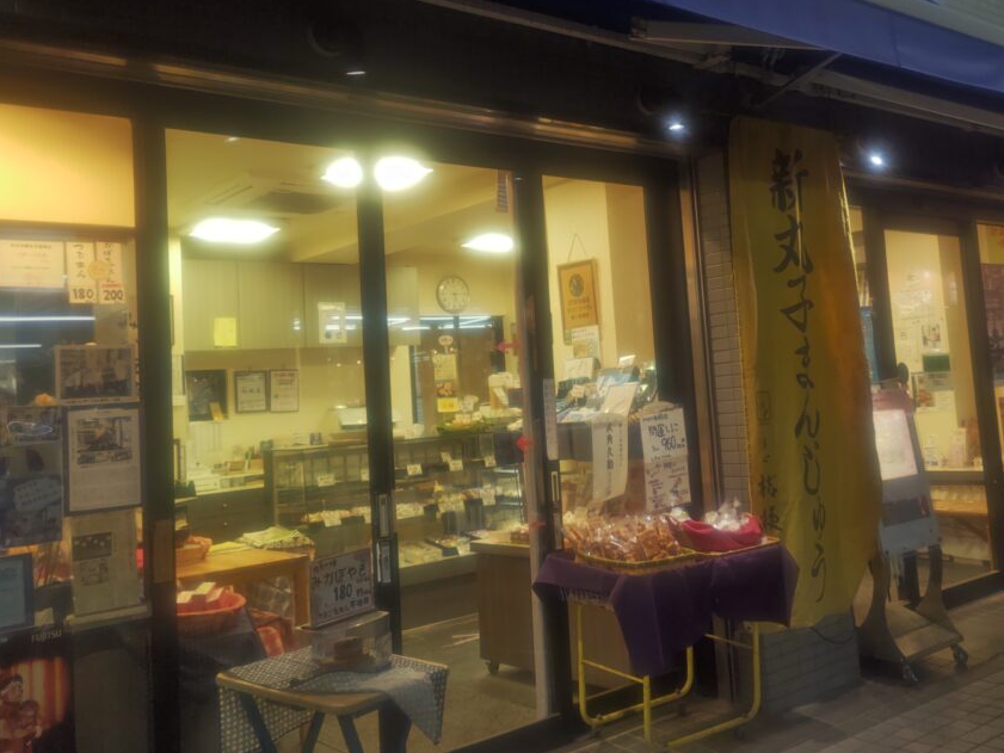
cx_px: 624
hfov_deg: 52.1
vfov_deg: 40.5
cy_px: 291
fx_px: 1015
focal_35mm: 35
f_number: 1.9
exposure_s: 1/50
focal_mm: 5.56
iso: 75
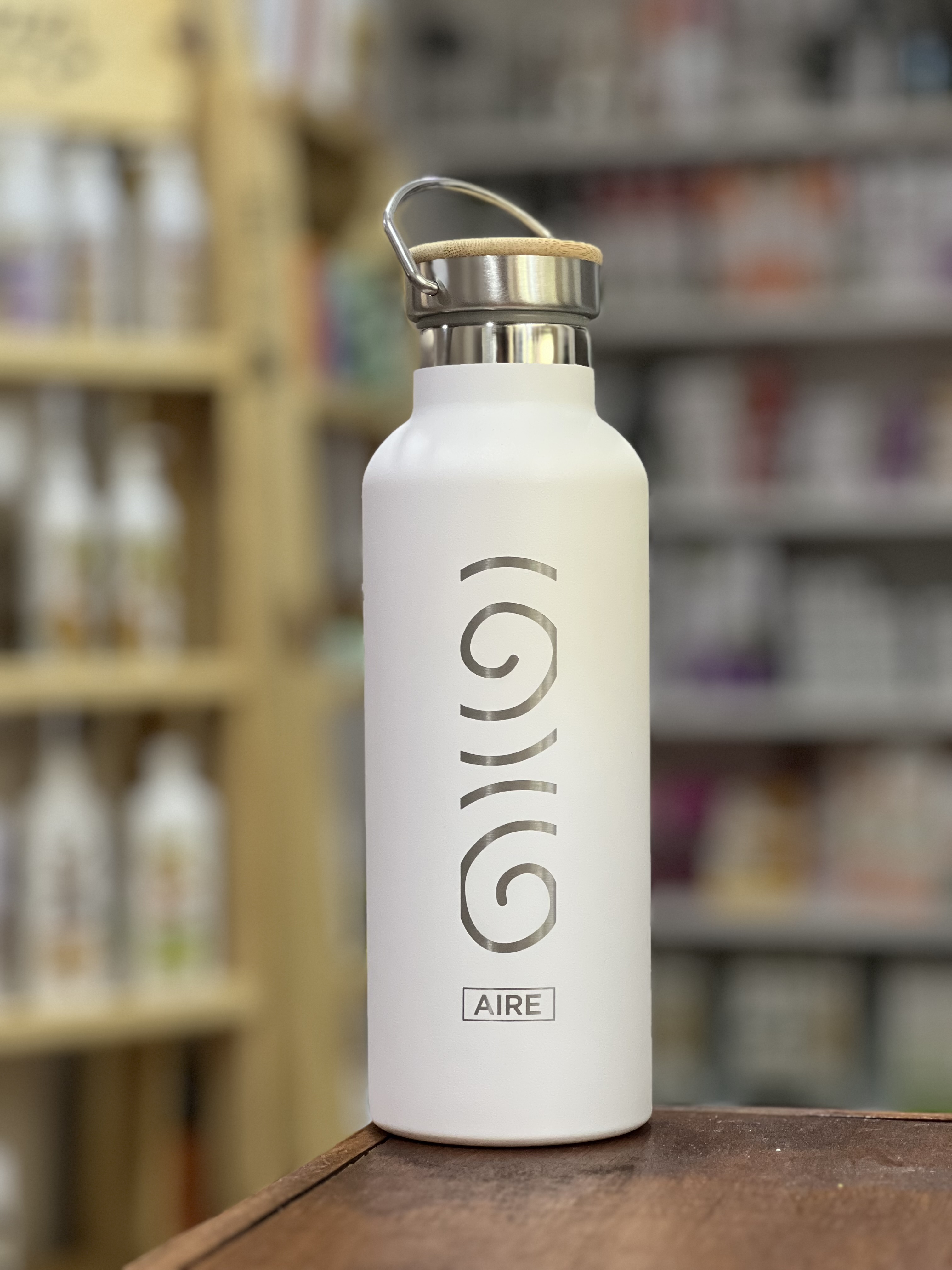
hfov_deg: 19.1
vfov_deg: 25.3
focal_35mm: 77
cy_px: 635
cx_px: 476
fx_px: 2824
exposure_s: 1/33
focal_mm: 9
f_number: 2.8
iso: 320
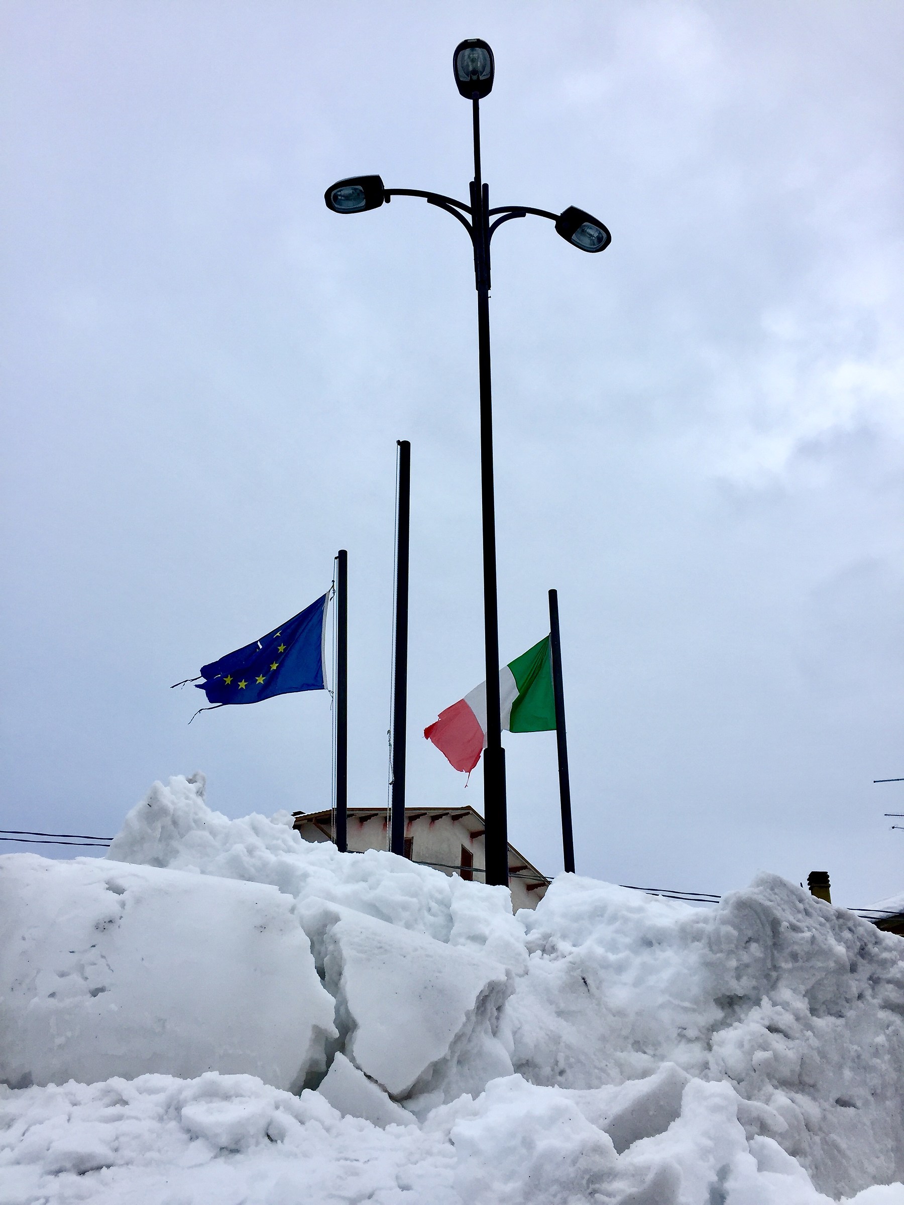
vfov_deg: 61.7
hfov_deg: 48.2
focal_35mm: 29
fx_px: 1010
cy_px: 602
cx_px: 452
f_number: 2.2
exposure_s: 1/1799
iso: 32
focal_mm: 4.15
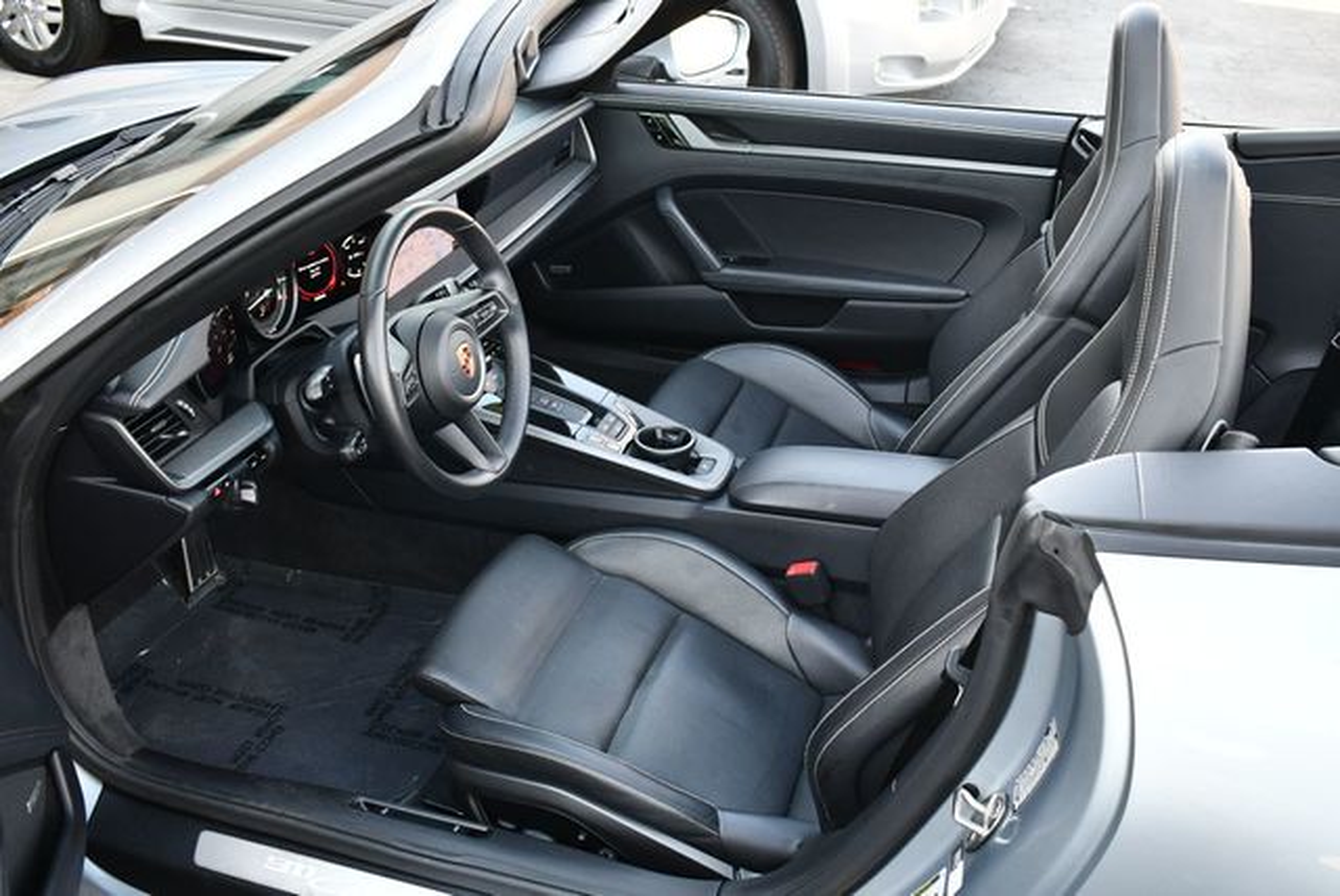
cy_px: 448
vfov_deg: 36.9
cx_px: 670
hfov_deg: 53.1
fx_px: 1341
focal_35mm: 36
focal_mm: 18
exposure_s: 1/250
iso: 720
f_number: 3.5
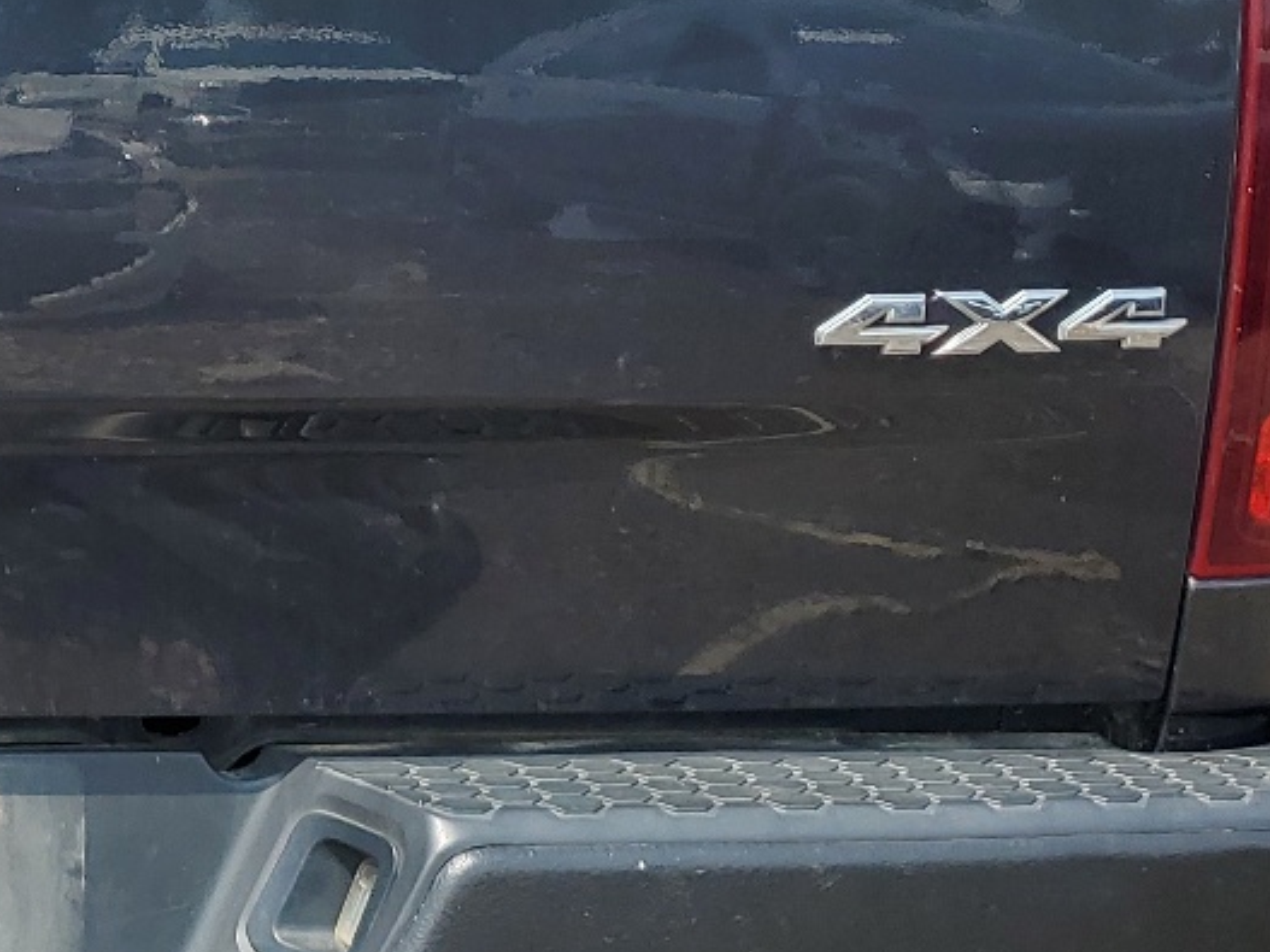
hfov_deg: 23.0
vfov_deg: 18.6
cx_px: -190
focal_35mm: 79
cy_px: 313
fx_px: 2898
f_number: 1.5
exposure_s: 1/2000
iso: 50
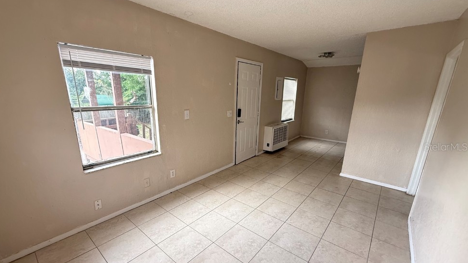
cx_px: 224
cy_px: 147
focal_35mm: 16
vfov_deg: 66.9
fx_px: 199
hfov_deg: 99.3
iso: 500
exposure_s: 1/60
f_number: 2.2
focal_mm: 2.22
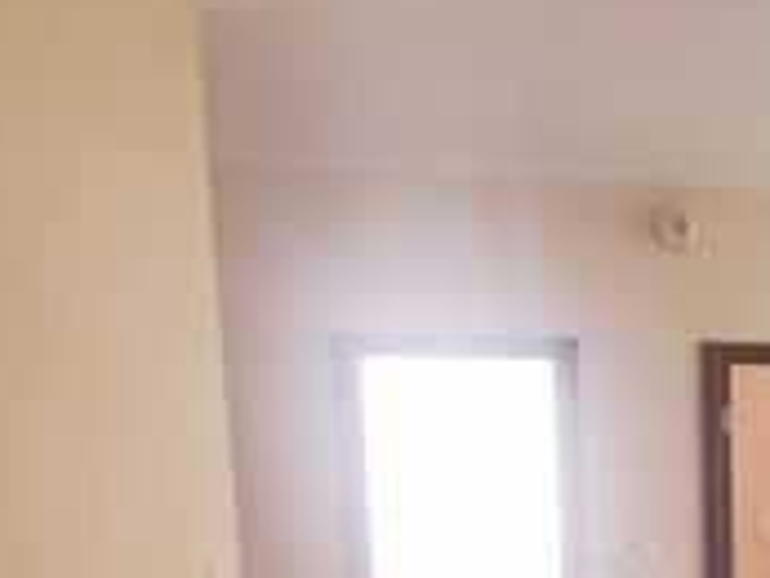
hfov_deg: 31.0
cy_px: 720
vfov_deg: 24.5
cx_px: 901
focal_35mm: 53
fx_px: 1180
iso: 125
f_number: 2.2
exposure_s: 1/50
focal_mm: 2.2
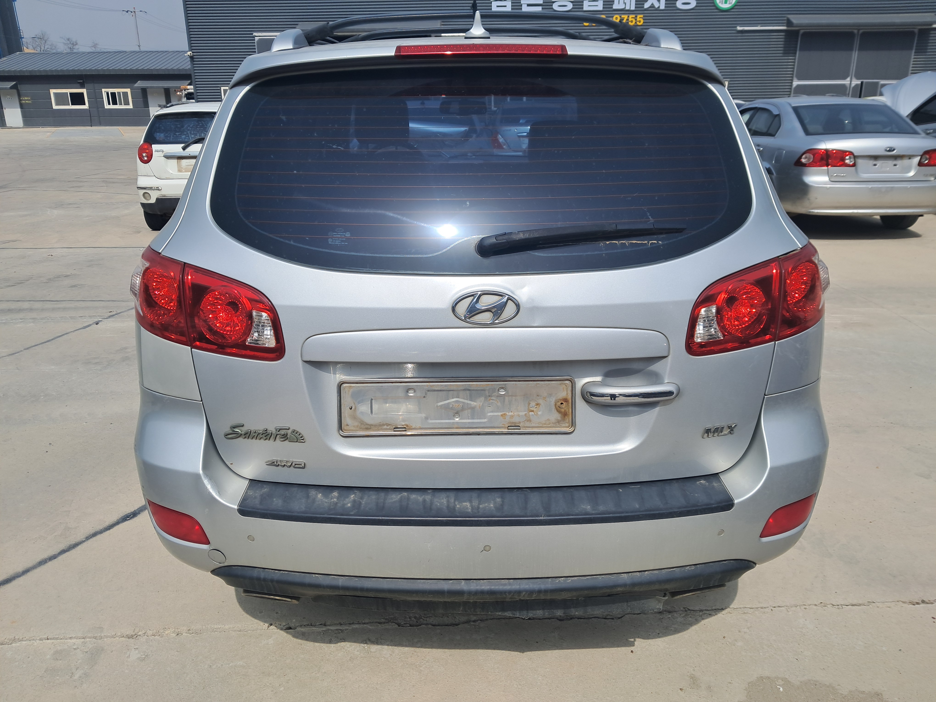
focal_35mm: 27
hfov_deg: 65.3
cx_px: 468
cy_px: 351
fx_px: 730
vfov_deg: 51.4
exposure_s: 1/1152
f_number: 1.8
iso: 50
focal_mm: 4
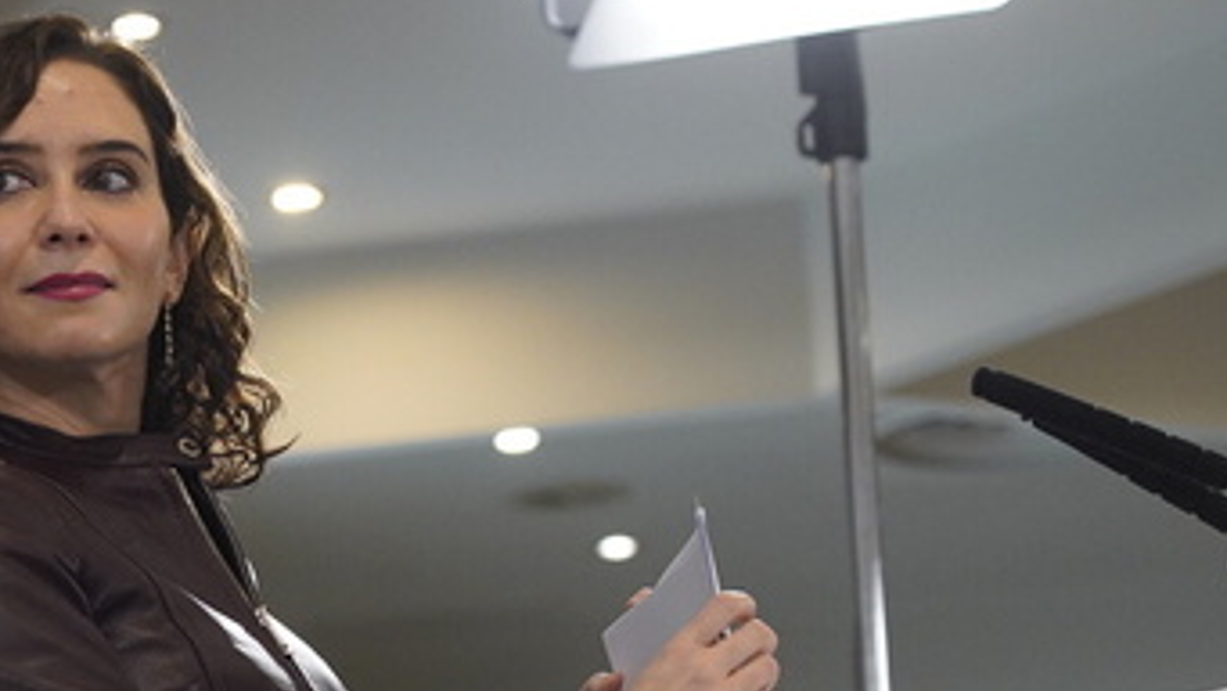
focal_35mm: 230
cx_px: 68
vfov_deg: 5.3
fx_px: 7485
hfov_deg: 9.3
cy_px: 678
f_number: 5
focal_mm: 103
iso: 3200
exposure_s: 1/400
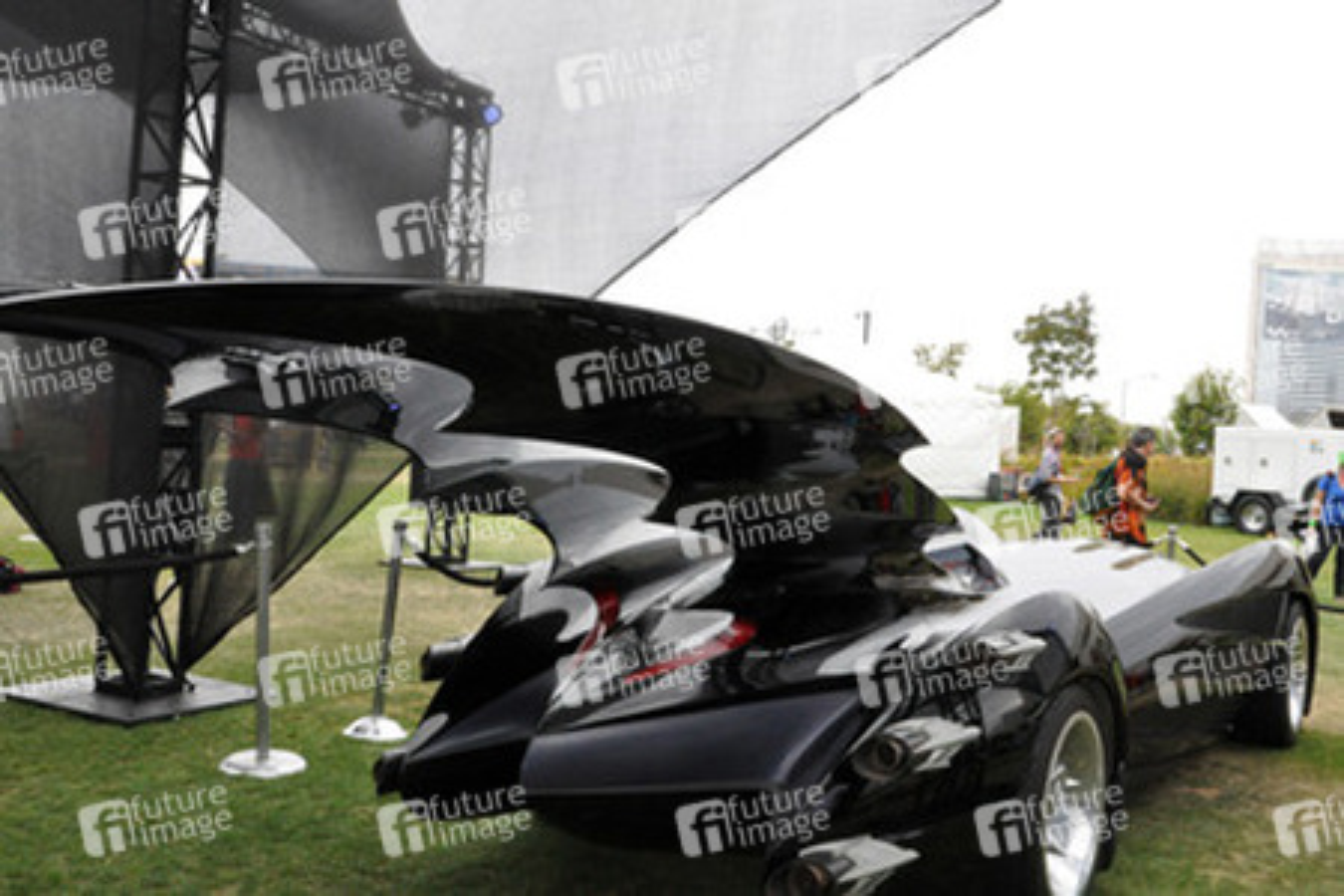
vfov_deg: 36.9
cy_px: 448
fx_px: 1344
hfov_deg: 53.1
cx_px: 672
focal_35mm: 36
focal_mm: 24
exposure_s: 1/200
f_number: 25
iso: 2000
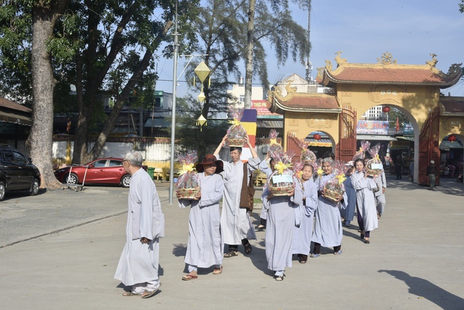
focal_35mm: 40
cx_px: 232
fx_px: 516
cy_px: 155
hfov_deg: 48.4
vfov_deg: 33.4
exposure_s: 1/80
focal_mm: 40
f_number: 16
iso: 100
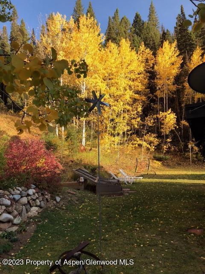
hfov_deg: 49.7
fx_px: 221
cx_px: 102
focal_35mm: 28
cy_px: 137
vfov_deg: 63.4
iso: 20
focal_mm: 3.99
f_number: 1.8
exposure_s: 1/415
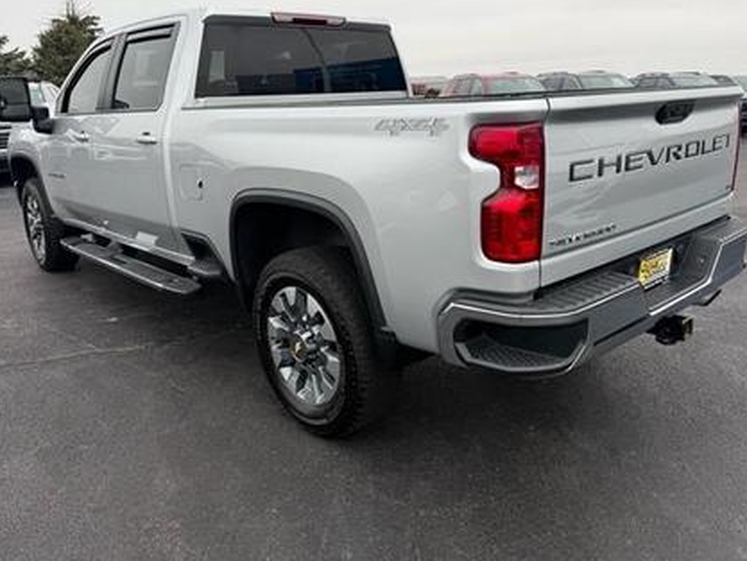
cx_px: 389
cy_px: 226
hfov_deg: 61.6
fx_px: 626
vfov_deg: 48.0
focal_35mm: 29
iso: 80
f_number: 1.78
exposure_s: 1/617
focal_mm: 6.76
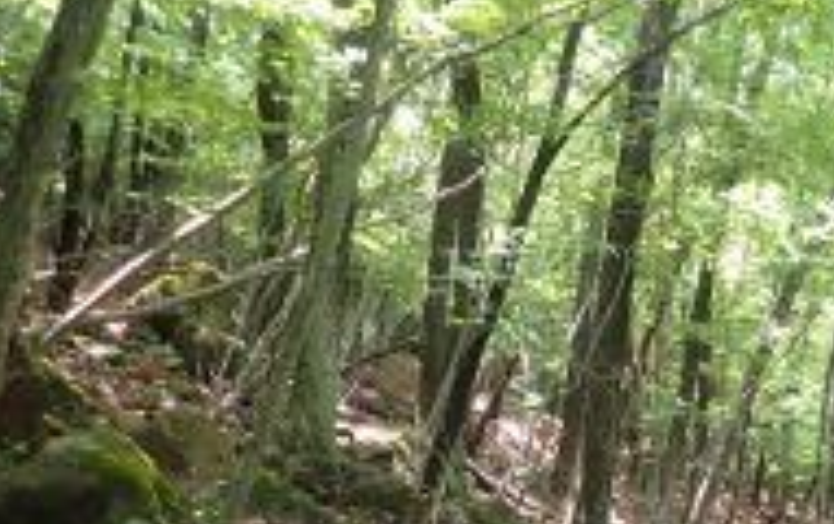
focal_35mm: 62
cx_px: 812
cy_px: 502
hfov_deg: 30.8
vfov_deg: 20.5
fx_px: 1411
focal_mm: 4.5
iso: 160
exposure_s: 1/125
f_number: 2
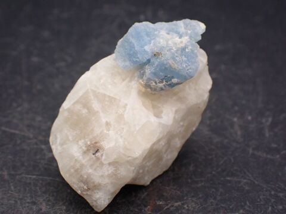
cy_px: 107
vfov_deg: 14.8
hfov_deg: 19.6
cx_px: 143
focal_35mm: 100
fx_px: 826
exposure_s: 1/400
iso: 250
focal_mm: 18
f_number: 4.9
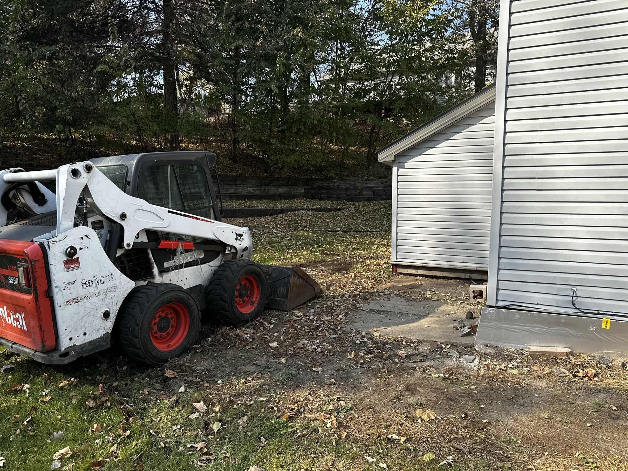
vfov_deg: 56.8
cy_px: 236
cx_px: 314
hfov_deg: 71.6
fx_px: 435
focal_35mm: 24
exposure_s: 1/1562
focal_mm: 6.86
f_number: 1.78
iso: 80
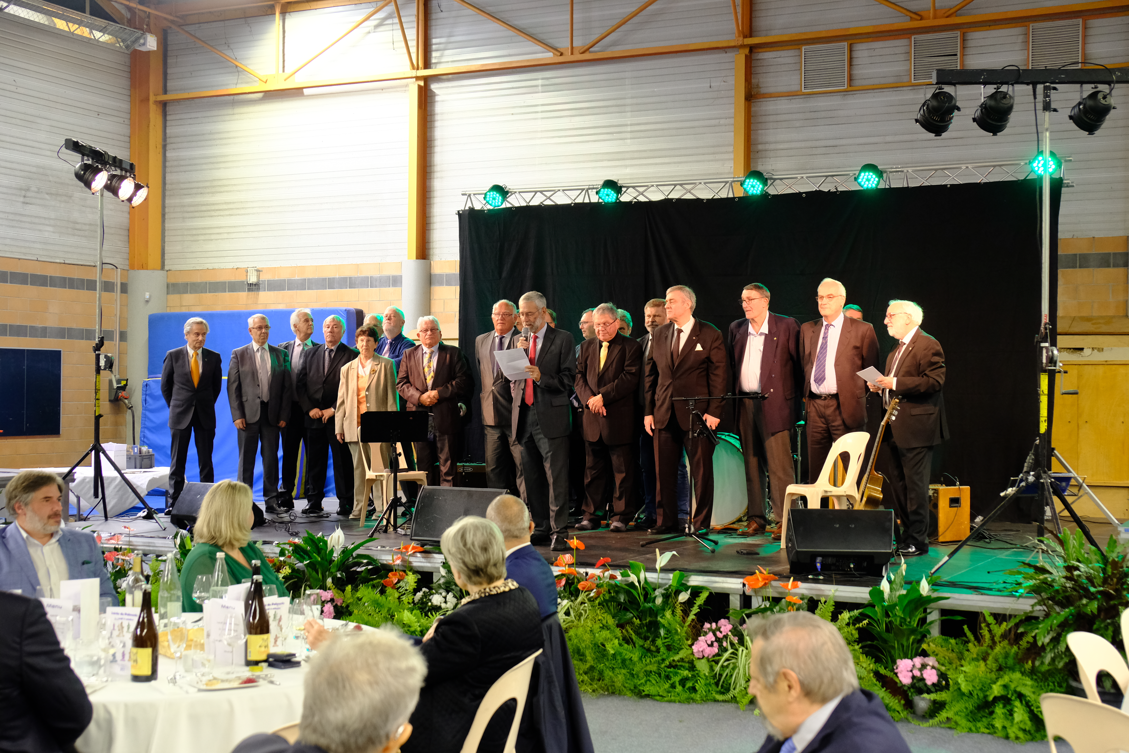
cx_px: 564
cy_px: 376
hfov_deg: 42.7
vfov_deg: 29.2
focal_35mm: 46
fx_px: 1442
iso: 1600
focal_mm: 30.9
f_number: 4.3
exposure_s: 1/80
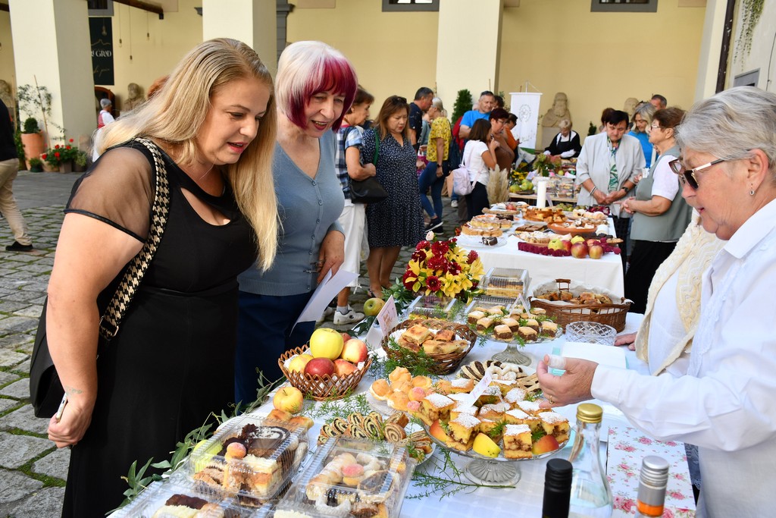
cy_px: 259
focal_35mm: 30
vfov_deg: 43.6
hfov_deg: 61.9
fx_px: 647
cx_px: 388
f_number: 5.6
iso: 220
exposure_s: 1/250
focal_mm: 20
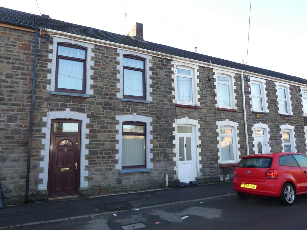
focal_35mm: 25
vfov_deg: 54.9
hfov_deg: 69.4
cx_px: 154
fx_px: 222
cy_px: 115
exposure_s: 1/125
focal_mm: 4.4
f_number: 3
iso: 80
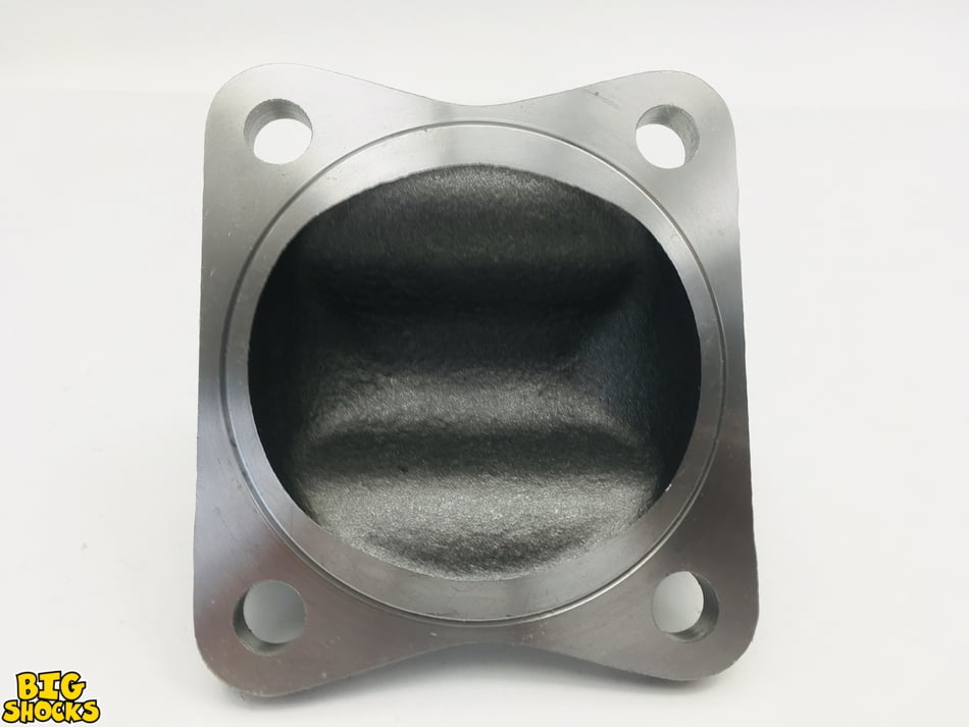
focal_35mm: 29
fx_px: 812
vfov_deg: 48.2
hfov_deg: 61.6
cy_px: 364
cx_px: 484
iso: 32
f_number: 2.2
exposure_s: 1/30
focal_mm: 4.15
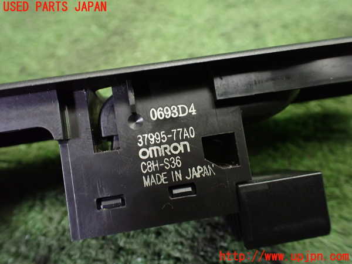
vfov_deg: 46.8
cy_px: 132
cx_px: 176
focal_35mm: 30
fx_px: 305
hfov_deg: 60.0
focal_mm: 5.4
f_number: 2.3
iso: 800
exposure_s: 1/80
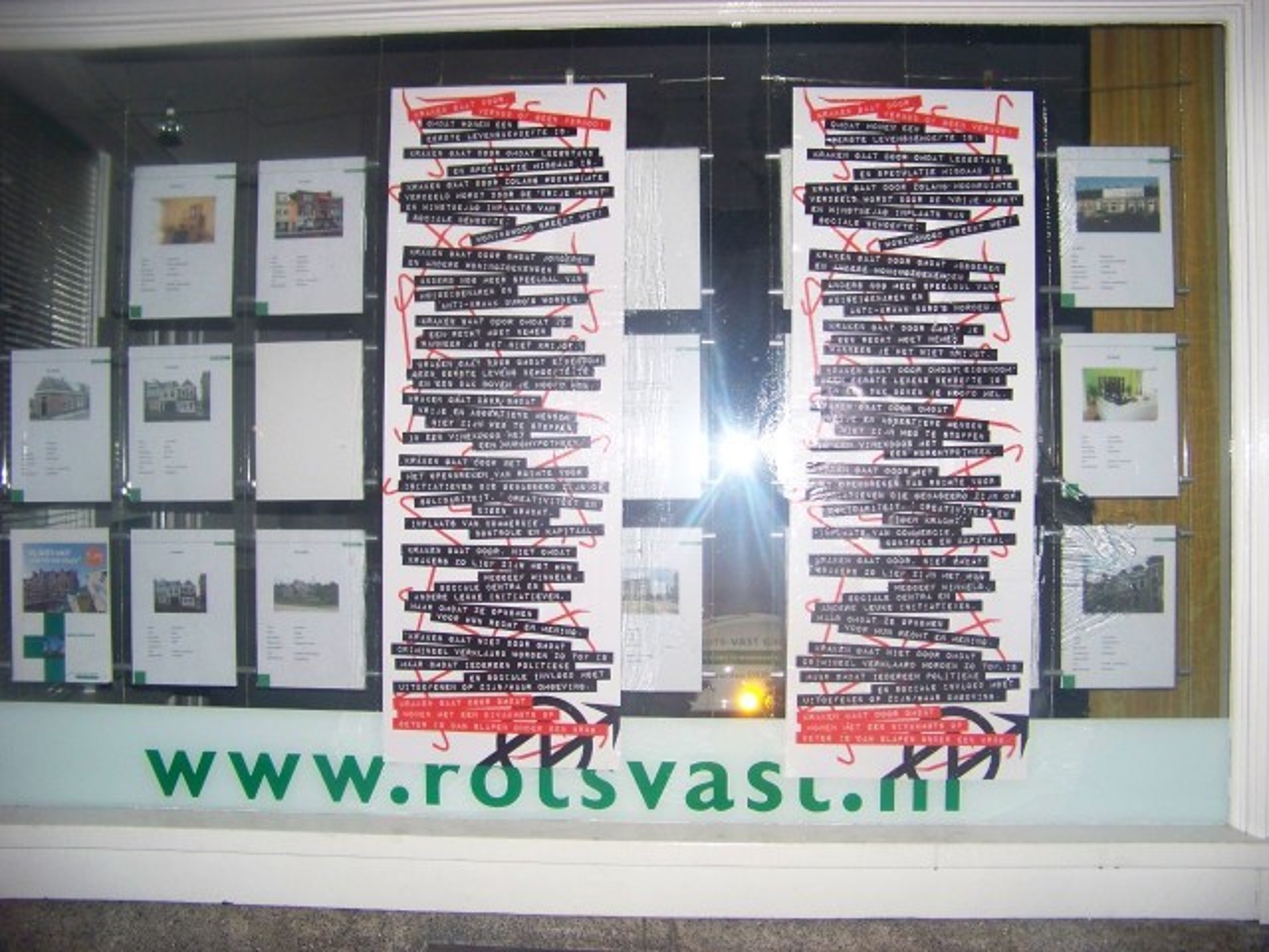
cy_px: 476
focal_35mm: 36
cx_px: 634
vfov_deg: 39.7
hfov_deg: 51.4
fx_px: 1320
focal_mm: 5.85
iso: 200
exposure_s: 1/125
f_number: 2.8
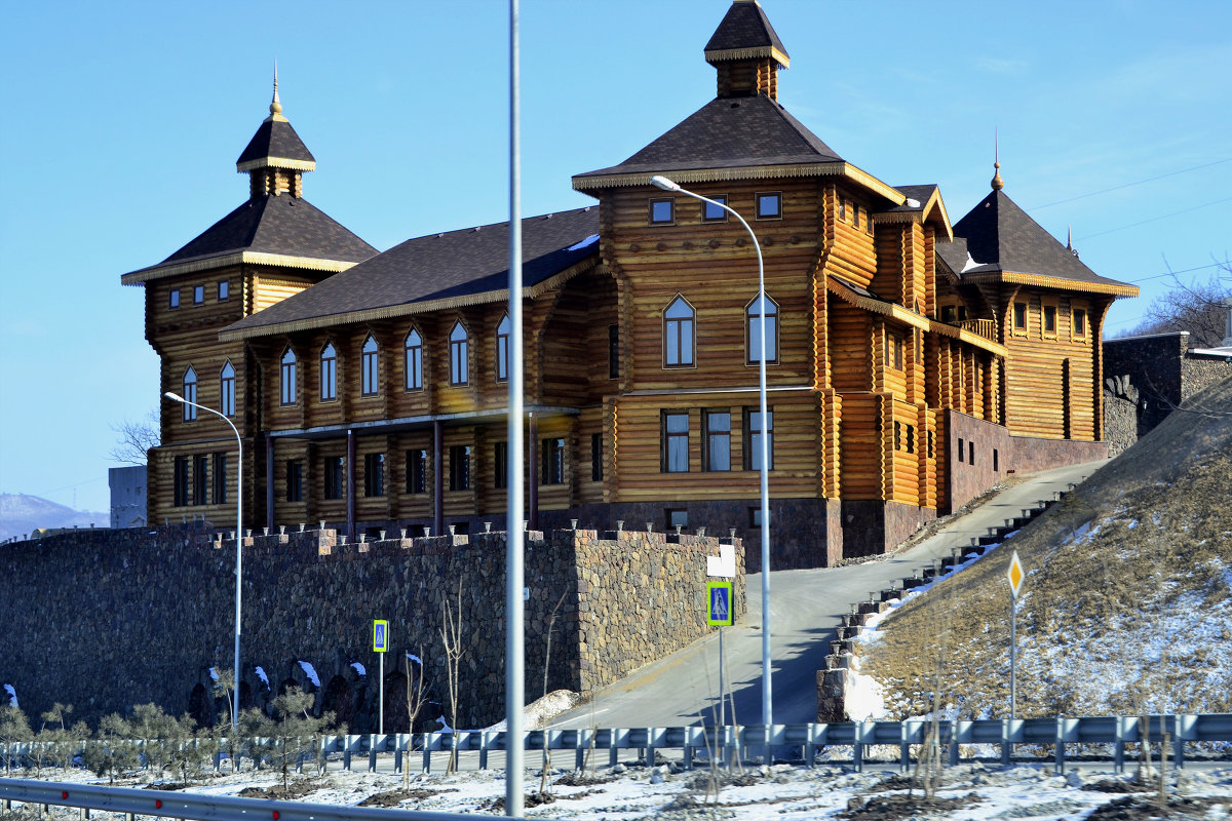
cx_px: 616
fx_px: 2823
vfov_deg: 16.6
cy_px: 410
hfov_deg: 24.6
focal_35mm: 82
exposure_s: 1/250
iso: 200
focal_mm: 55
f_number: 6.3
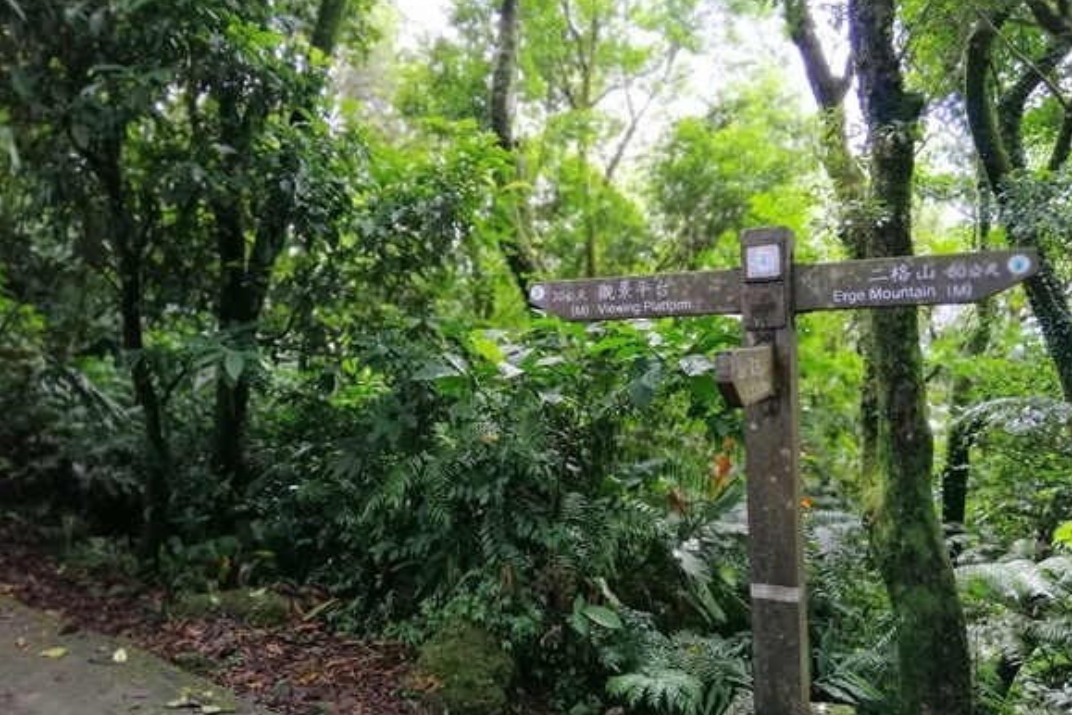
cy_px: 378
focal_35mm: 28
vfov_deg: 46.4
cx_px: 554
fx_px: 834
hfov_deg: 65.5
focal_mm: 3.81
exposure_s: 1/120
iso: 200
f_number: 4
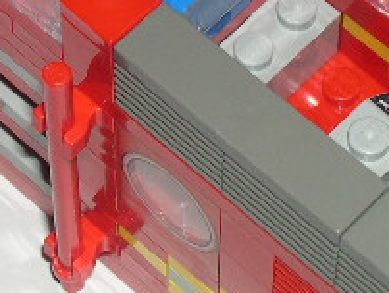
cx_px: 119
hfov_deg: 8.7
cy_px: -116
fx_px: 2565
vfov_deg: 6.5
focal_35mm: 228
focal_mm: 15.3
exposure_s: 1/60
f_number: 10.4
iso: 100
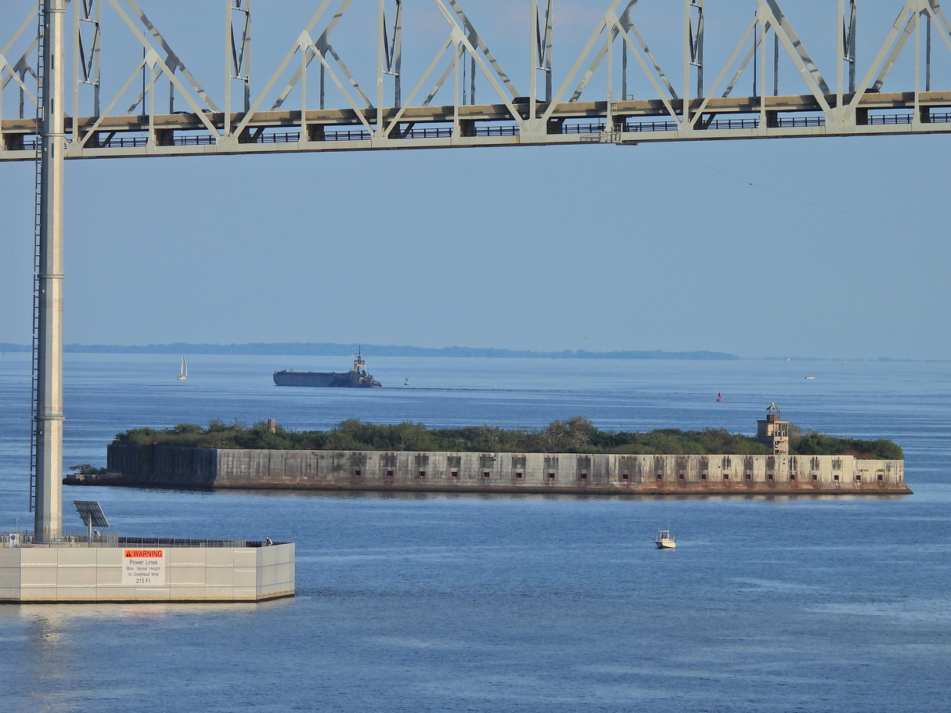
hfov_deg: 4.2
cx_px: 490
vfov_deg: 3.1
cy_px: 373
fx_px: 13021
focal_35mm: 474
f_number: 5
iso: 100
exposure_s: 1/800
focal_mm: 80.3
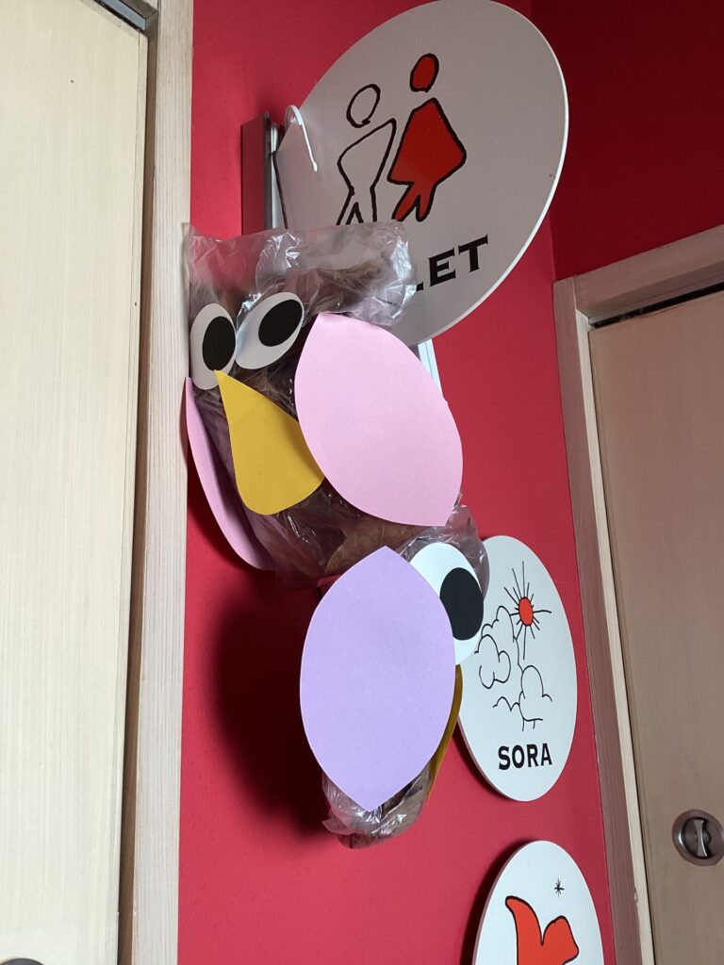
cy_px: 482
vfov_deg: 58.4
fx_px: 864
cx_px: 362
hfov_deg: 45.4
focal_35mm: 31
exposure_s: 1/60
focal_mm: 3.3
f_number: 2.4
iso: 50
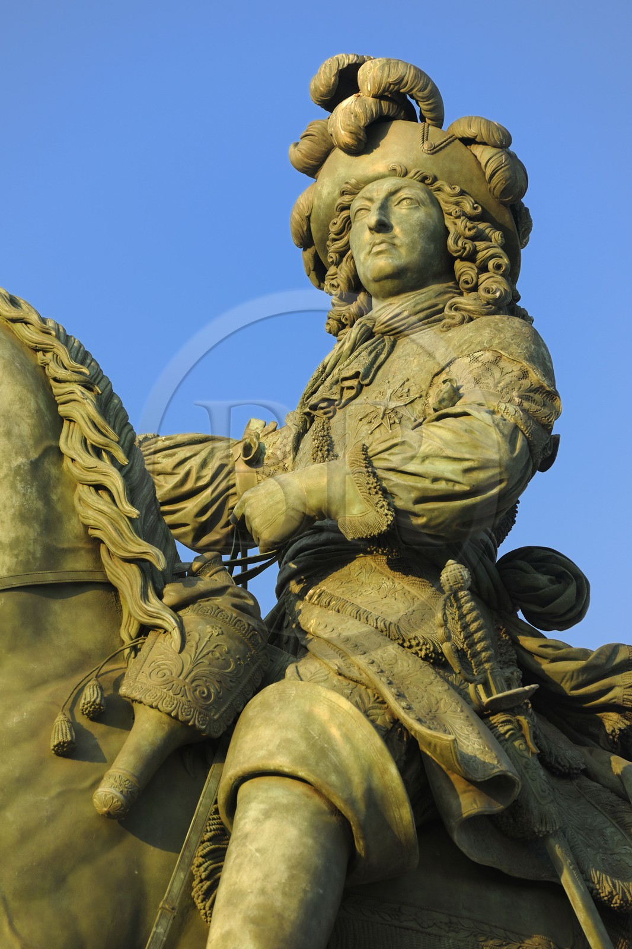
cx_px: 316
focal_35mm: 200
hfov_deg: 6.9
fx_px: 5269
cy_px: 474
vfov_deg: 10.3
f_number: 5.6
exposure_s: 1/160
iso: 100
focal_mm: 200
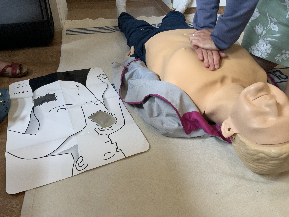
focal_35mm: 29
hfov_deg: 61.7
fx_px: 242
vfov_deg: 48.2
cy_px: 108
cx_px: 144
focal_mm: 3
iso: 64
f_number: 1.8
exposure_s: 1/50
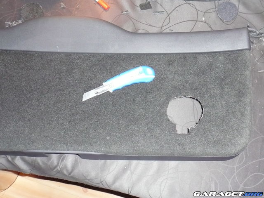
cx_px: 132
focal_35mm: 40
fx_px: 305
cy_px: 99
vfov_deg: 36.0
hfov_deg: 46.8
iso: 500
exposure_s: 1/30
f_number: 3.9
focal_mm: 6.5
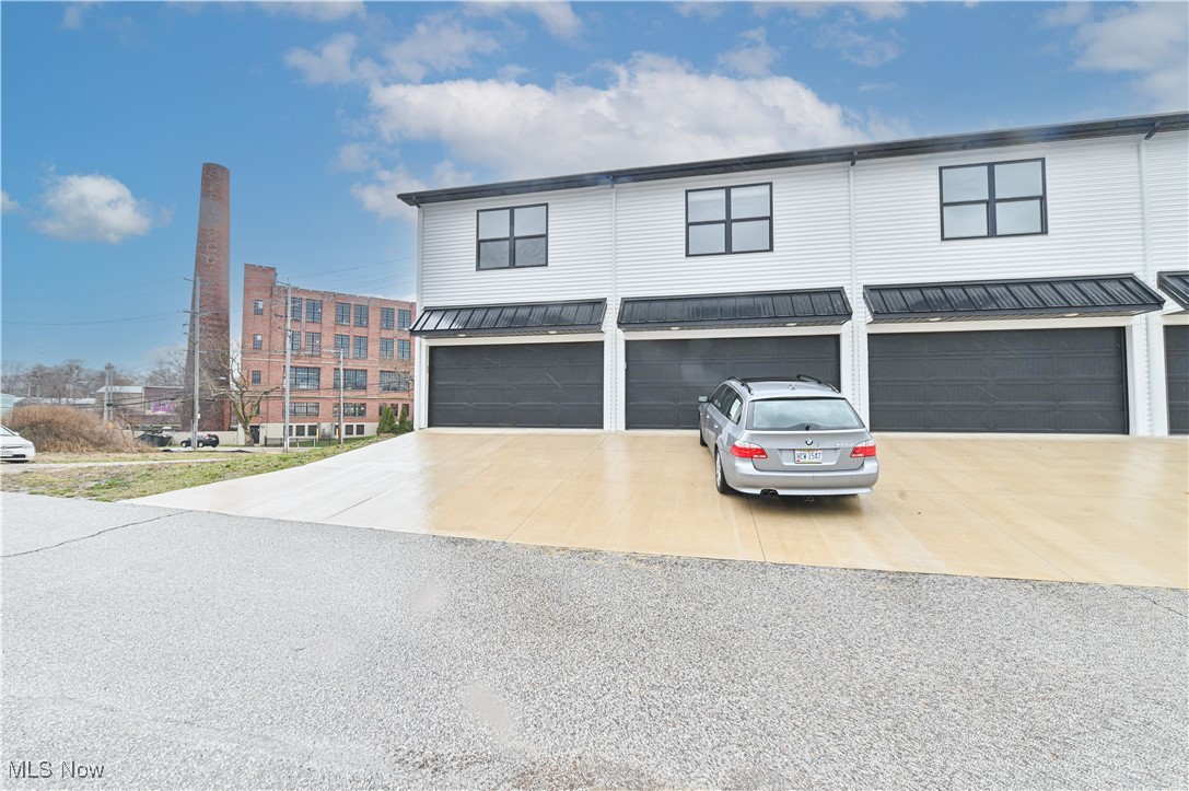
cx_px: 594
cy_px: 396
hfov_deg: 100.4
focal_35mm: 15
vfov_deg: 77.2
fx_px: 495
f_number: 9
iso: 640
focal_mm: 15
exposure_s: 1/125
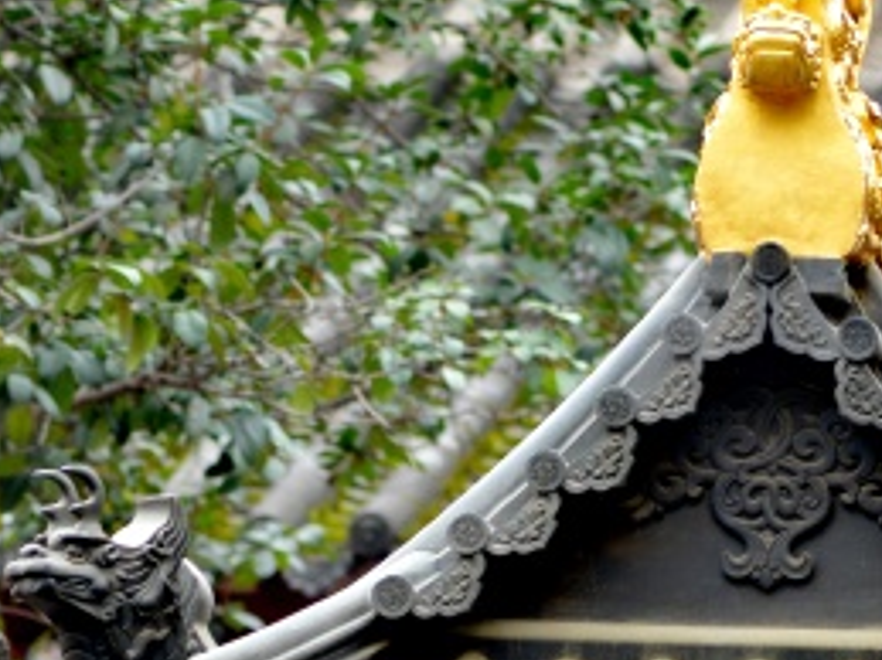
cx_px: 993
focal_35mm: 468
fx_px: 11919
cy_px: 1711
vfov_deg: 3.1
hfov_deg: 4.2
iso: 200
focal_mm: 105
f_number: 4
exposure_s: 1/80
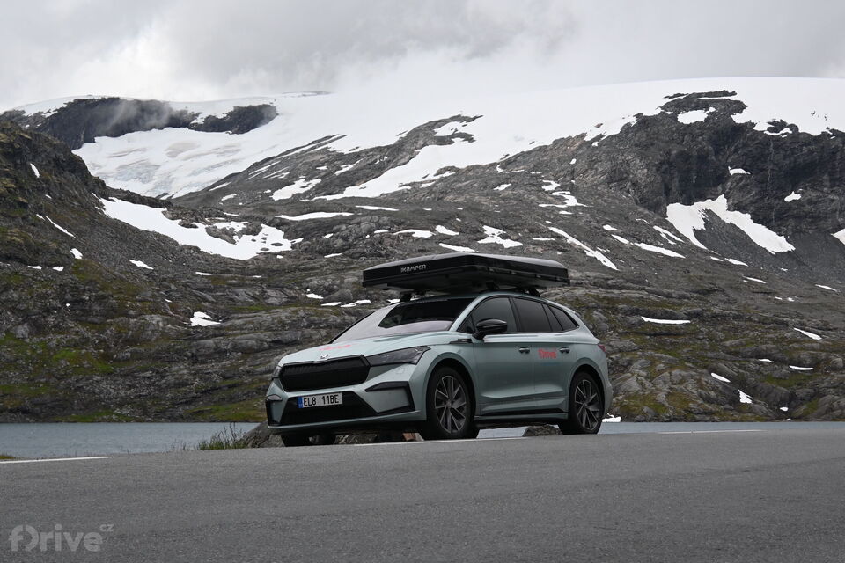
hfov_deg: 27.0
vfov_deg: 18.2
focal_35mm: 75
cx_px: 422
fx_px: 1760
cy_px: 282
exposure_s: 1/200
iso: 400
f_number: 6.3
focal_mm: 50
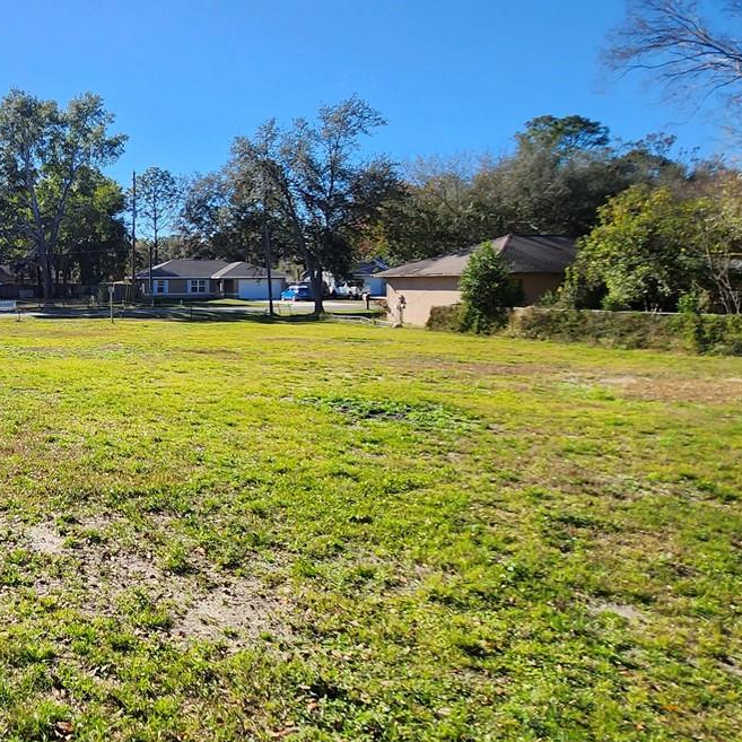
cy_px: 279
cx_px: 81
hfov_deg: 51.0
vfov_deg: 56.6
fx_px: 679
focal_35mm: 28
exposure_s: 1/927
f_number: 2.2
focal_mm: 1.7
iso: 32
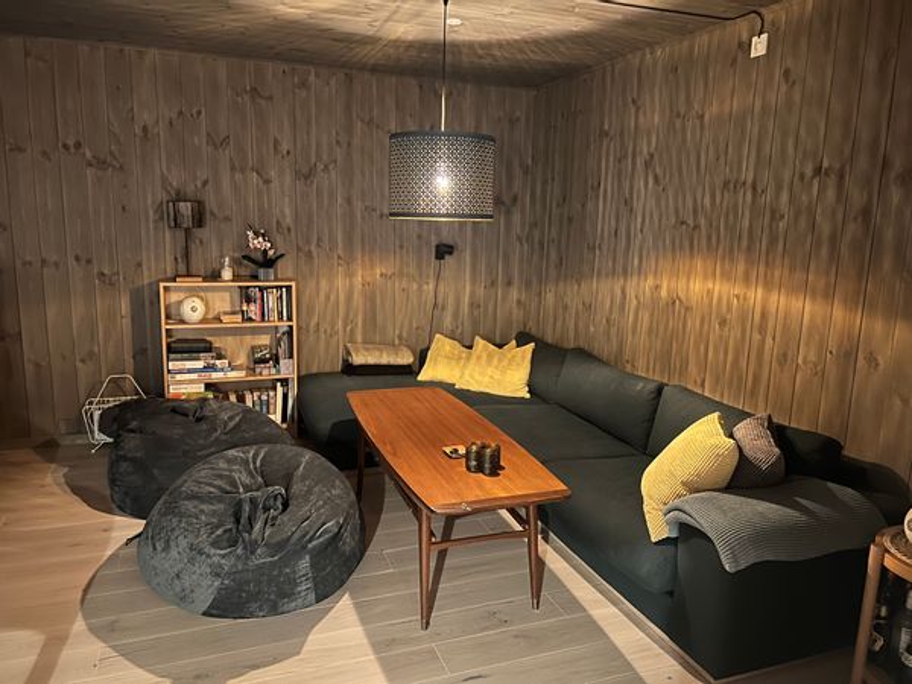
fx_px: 685
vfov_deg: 53.1
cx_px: 456
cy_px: 342
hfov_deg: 67.3
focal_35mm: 26
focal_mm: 5.7
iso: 640
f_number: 1.5
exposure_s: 1/10
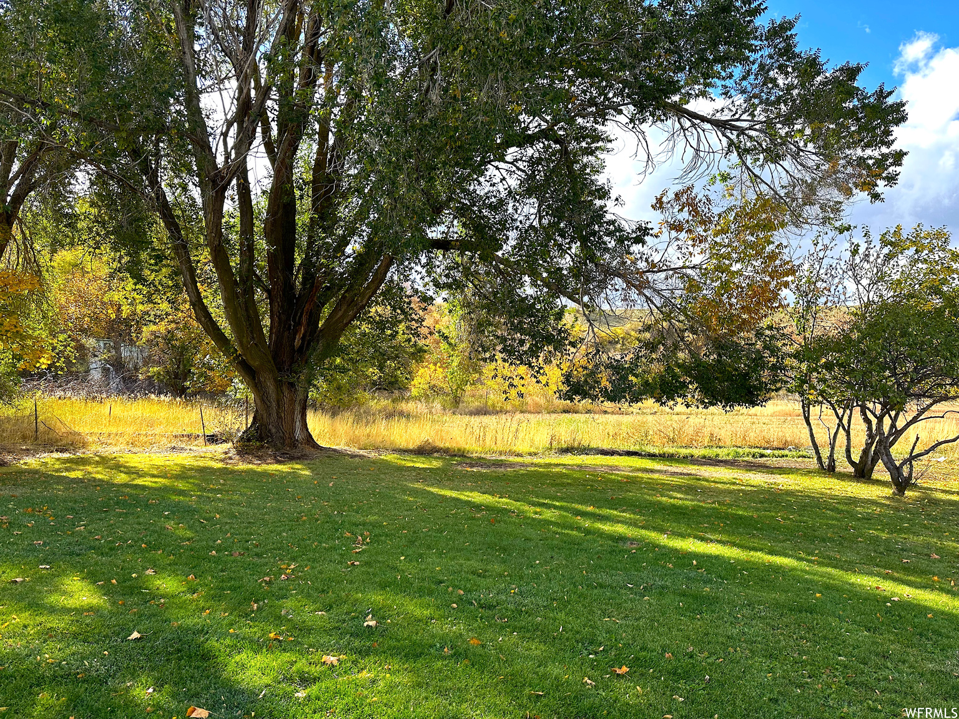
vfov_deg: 56.8
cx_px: 480
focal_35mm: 24
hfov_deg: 71.6
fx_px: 665
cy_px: 360
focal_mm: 6.86
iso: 80
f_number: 1.78
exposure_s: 1/1144
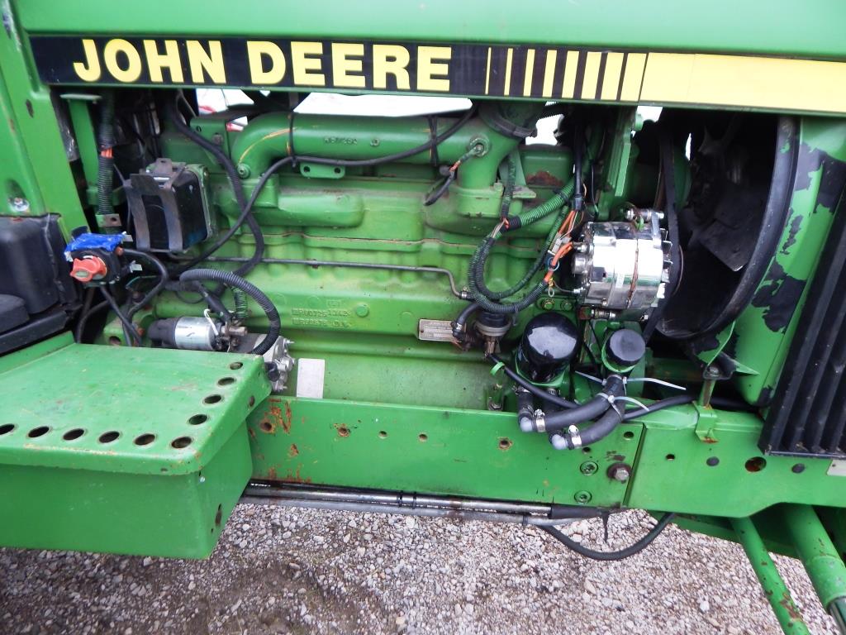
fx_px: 538
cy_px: 318
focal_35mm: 22
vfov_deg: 61.1
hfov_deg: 76.4
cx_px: 423
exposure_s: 1/60
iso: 125
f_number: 3
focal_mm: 4
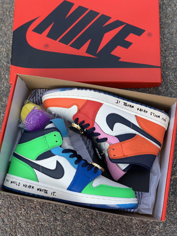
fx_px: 361
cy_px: 117
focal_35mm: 53
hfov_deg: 27.5
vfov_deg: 36.2
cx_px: 90
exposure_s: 1/289
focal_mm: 6
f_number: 2.4
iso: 16
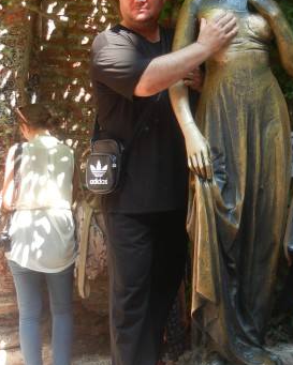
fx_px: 715
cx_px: 219
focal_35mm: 66
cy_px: 138
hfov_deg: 22.9
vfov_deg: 28.6
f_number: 3.5
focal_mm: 5.4
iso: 160
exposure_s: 1/87.8
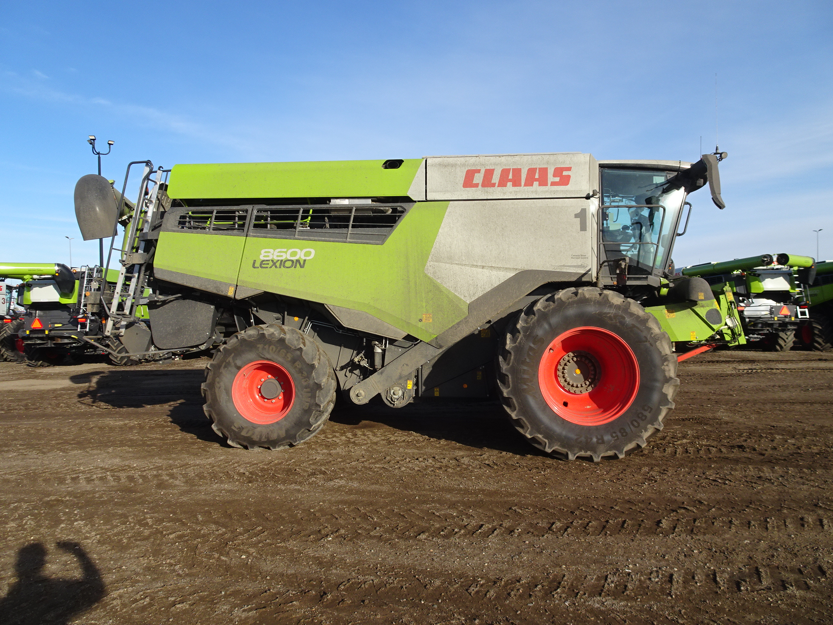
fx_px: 578
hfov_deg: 71.6
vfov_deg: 56.8
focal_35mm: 24
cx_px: 416
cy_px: 312
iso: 80
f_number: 3.5
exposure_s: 1/800
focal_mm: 4.1
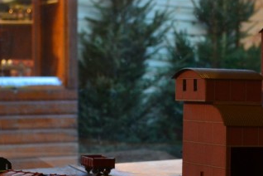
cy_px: 130
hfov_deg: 14.0
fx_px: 1059
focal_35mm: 145
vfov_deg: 9.4
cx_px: 260
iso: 400
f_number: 6.3
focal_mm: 30
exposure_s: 1/15
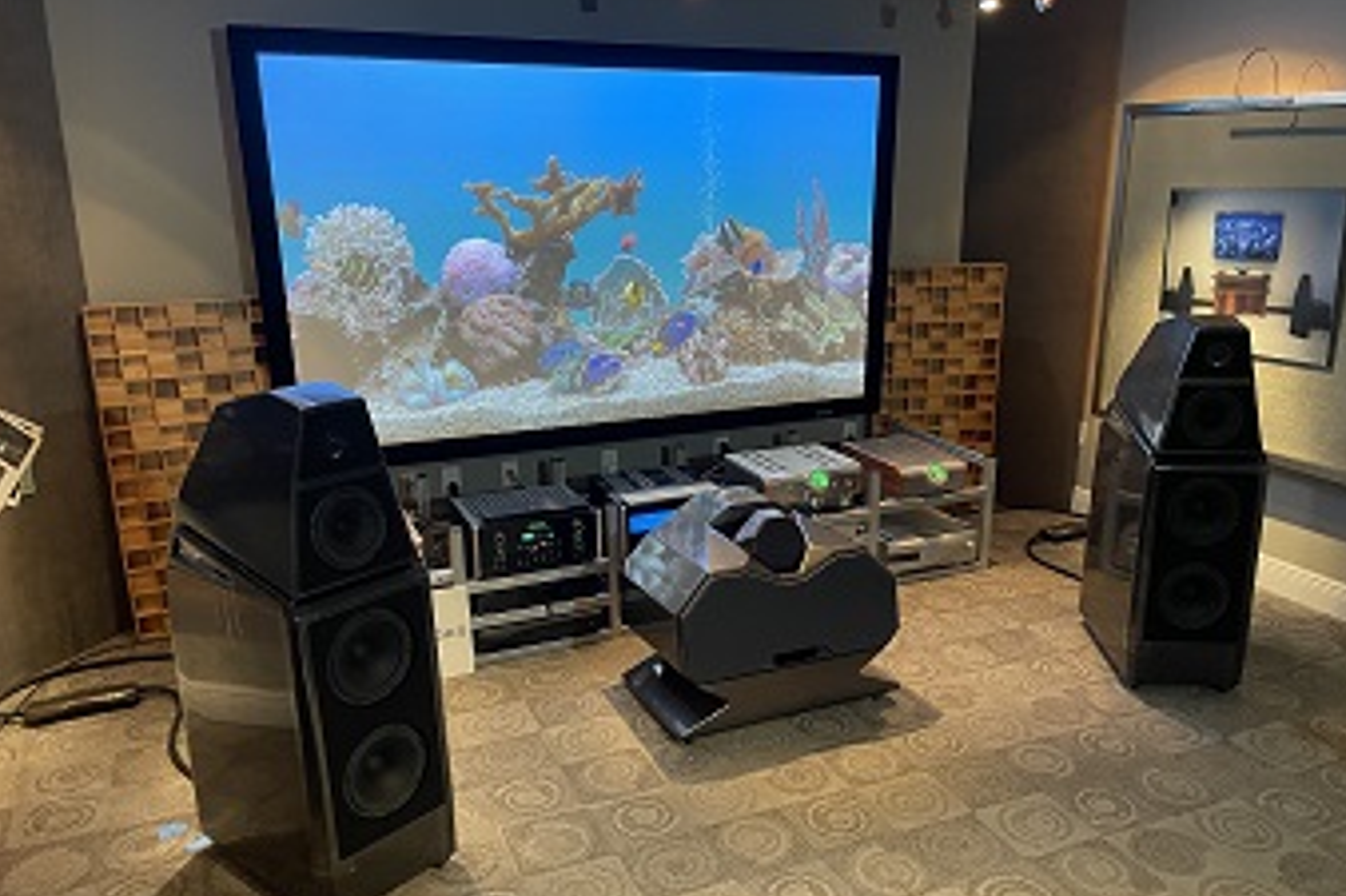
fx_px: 1046
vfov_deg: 46.3
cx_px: 689
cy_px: 482
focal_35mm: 28
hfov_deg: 65.5
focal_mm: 4.2
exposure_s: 1/60
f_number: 1.6
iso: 500
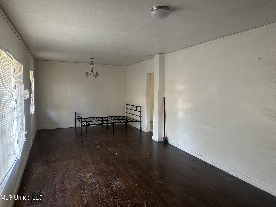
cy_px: 104
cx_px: 138
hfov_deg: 71.6
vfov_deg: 56.8
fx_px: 191
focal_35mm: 24
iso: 400
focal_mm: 6.86
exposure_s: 1/60
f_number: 1.78
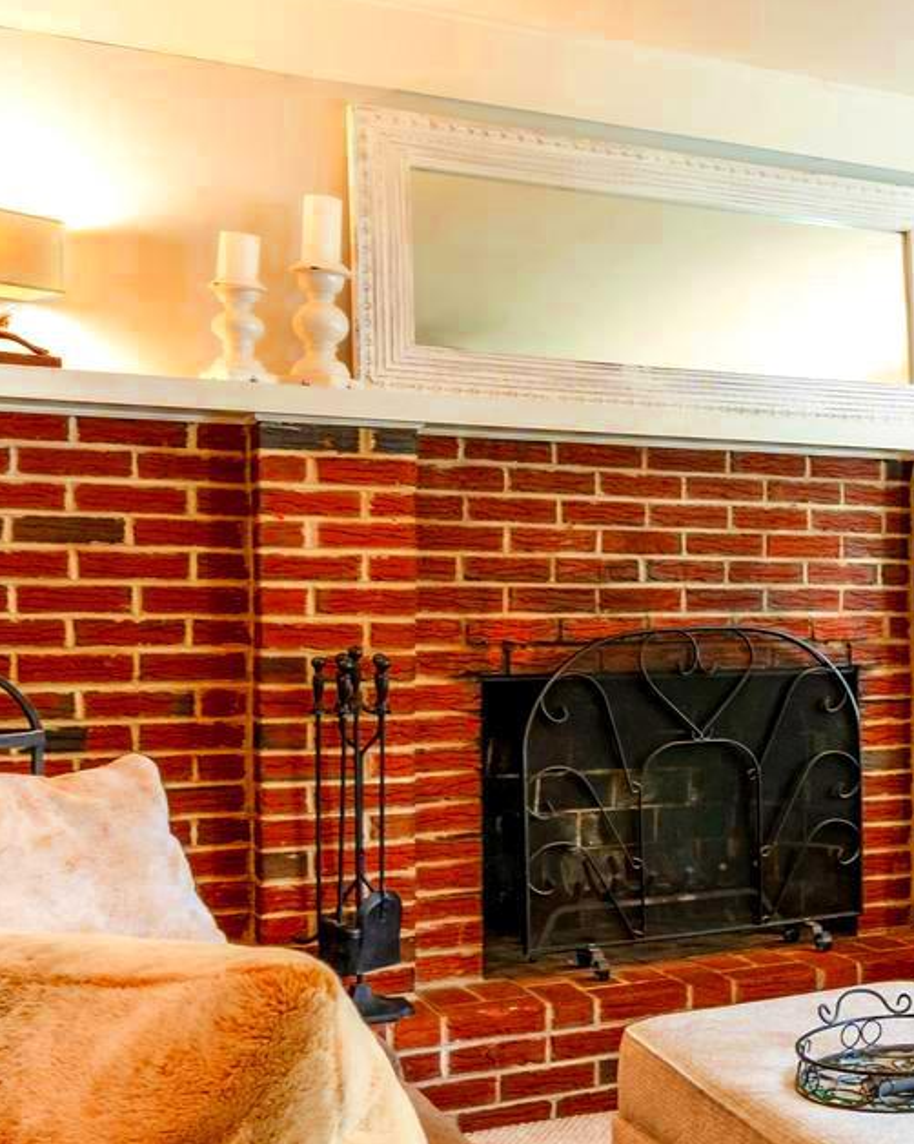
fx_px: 1658
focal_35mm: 49
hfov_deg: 26.9
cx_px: 1129
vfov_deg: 38.0
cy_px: 642
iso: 320
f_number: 5.6
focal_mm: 16
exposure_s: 1/125
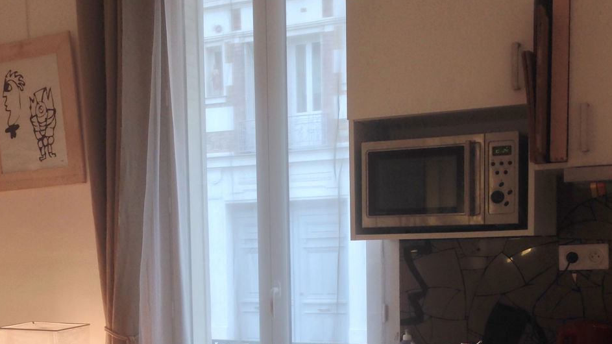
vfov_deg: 19.4
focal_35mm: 61
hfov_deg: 34.2
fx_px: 990
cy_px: 311
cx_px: 245
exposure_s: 1/60
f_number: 2.4
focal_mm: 4.12
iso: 50
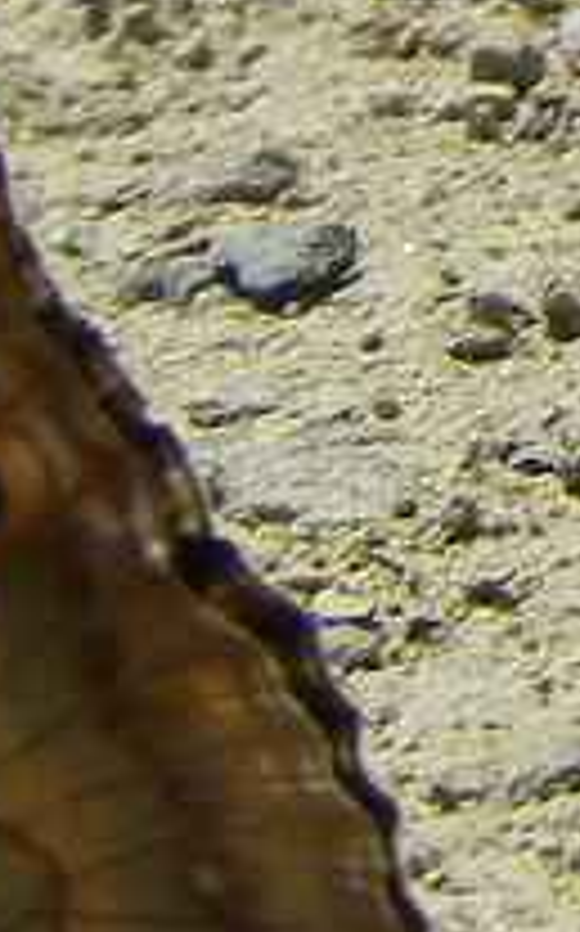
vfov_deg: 0.7
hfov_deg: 0.4
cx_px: 1304
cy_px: 9
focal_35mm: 3172
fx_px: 80391
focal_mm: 107.6
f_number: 6.3
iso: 160
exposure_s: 1/679
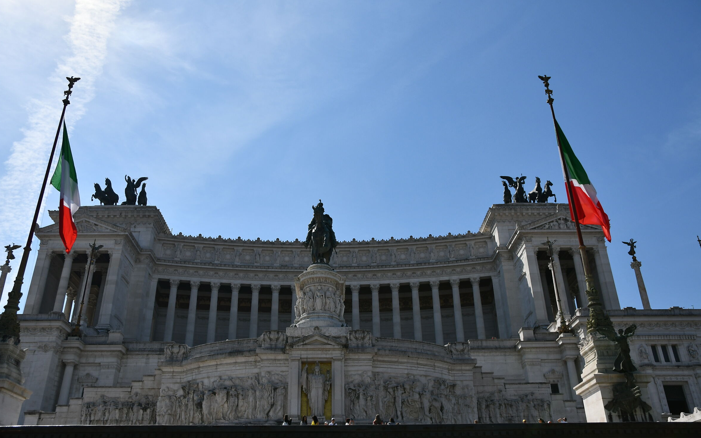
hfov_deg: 61.2
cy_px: 214
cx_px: 347
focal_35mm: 31
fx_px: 592
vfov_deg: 40.6
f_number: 5
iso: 250
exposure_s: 1/6400
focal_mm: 20
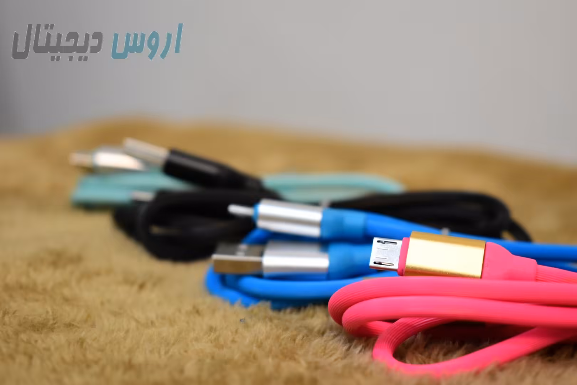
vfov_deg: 22.6
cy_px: 192
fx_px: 962
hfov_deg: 33.4
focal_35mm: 60
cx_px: 288
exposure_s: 1/80
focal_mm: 40
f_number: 5
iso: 2000
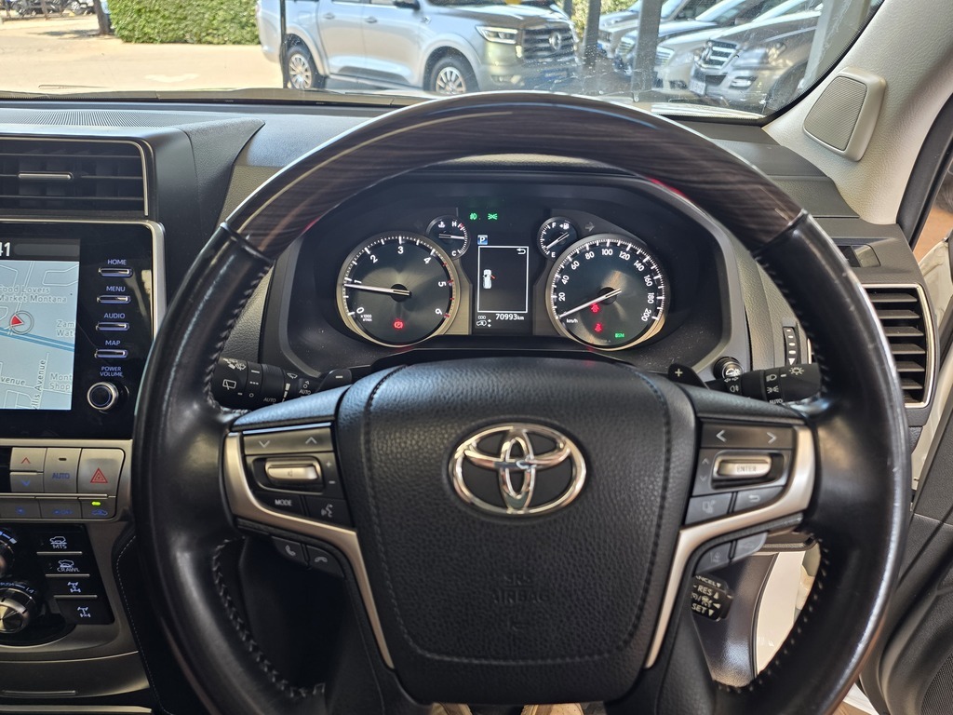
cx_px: 476
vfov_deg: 58.9
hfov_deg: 73.9
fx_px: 633
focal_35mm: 23
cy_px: 358
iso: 160
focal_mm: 6.25
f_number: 1.7
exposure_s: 1/100
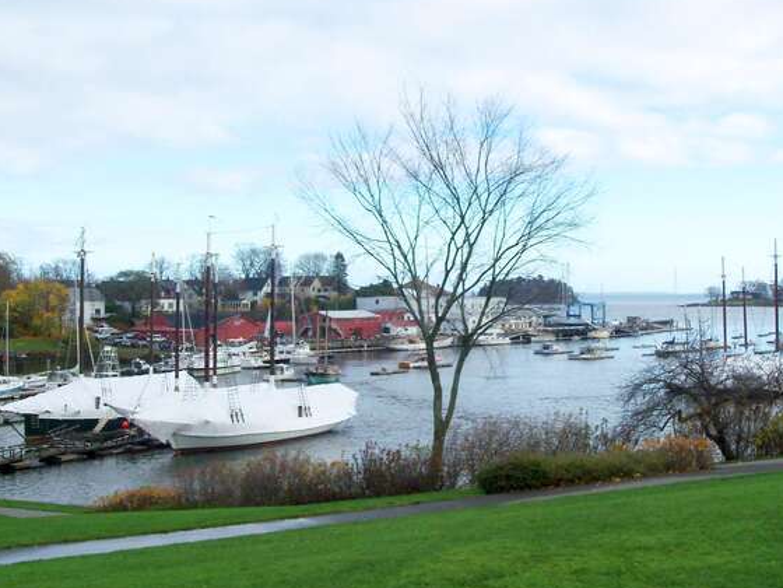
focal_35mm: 50
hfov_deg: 38.1
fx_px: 1131
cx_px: 464
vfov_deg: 29.1
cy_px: 266
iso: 80
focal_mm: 6.3
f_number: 3
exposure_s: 1/500
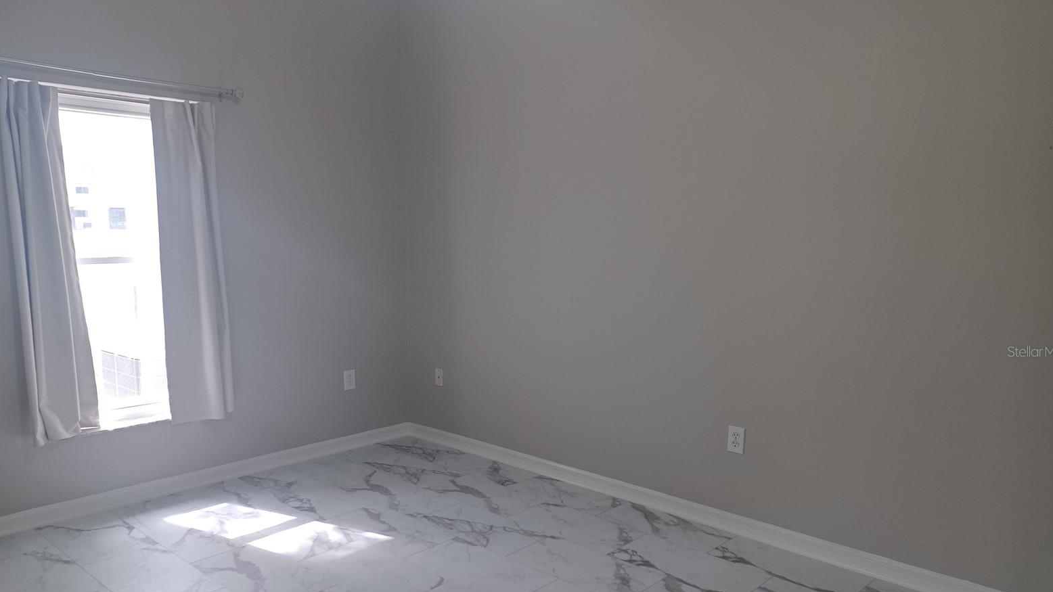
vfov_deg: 41.3
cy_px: 351
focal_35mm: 28
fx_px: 782
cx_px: 530
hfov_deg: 67.9
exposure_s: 1/60
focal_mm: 4.6
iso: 160
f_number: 1.8
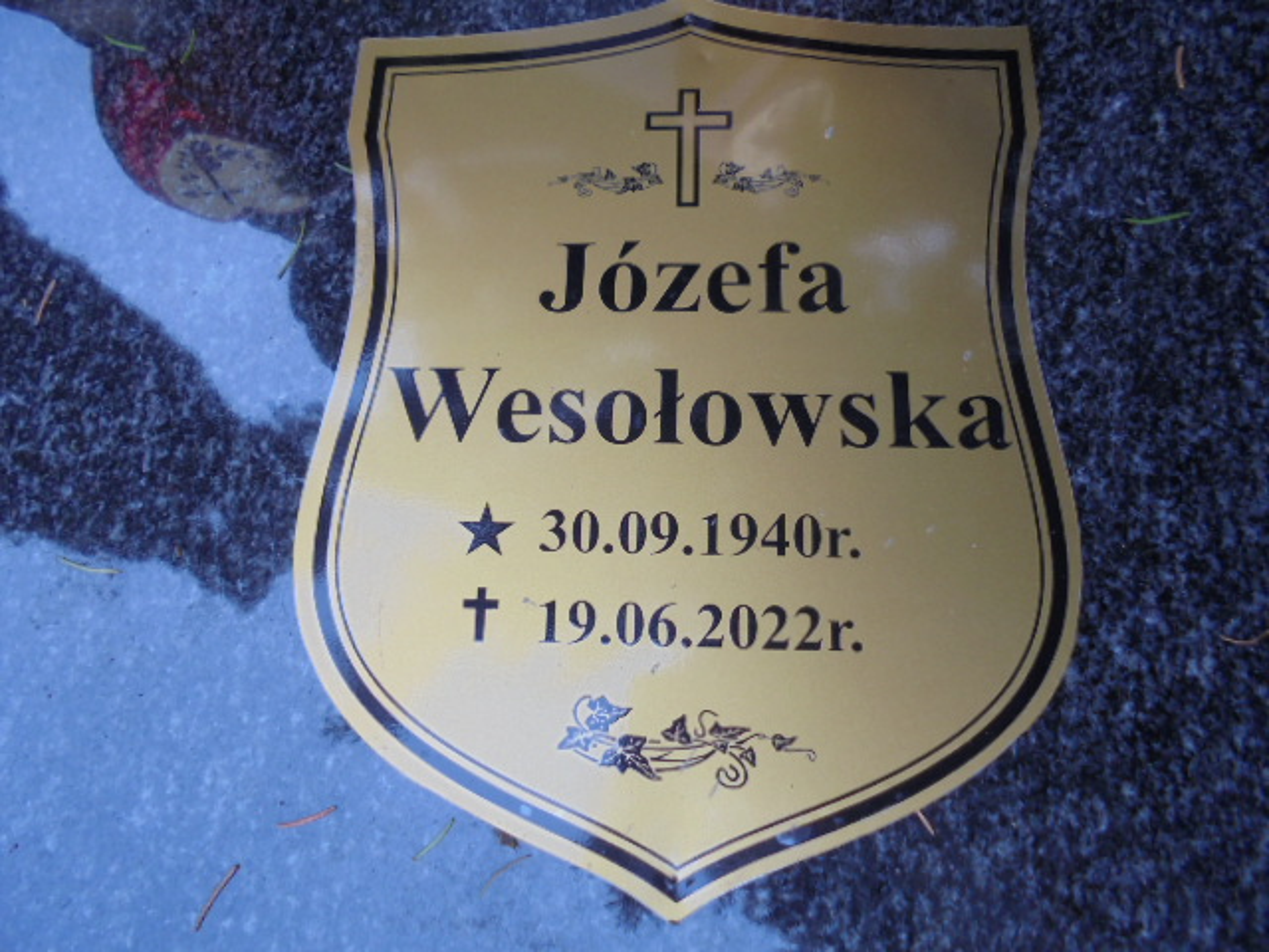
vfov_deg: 53.1
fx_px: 953
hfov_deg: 67.3
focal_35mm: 26
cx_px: 634
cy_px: 476
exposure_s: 1/100
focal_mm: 4.6
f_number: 3.5
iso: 100
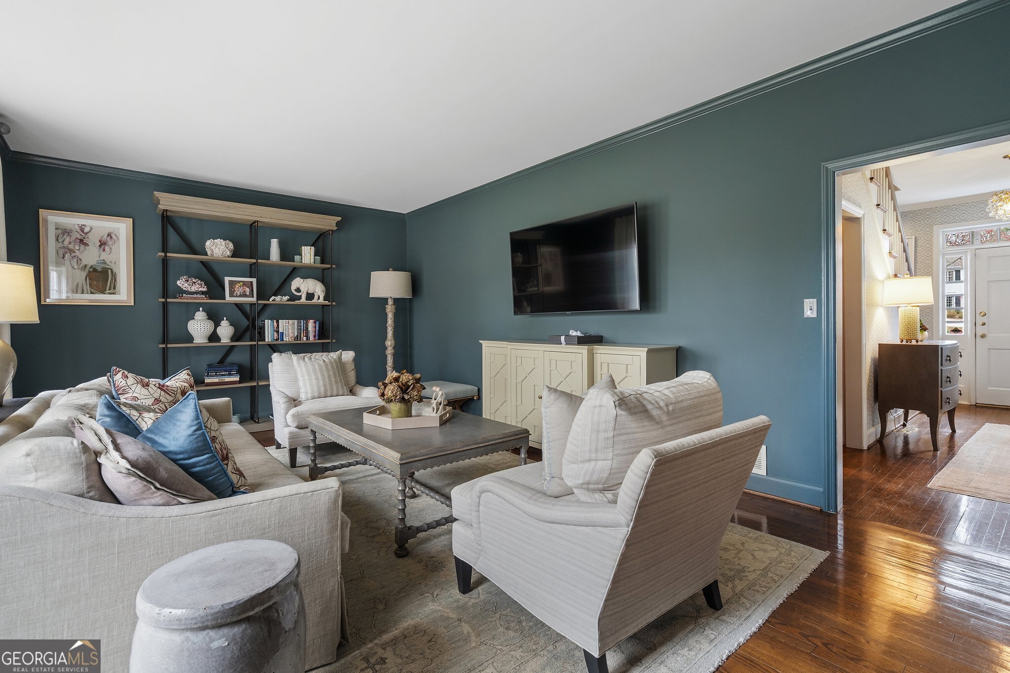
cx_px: 505
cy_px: 336
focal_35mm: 16
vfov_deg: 73.7
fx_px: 449
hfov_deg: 96.7
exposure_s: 1/100
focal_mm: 16
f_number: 8
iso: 640
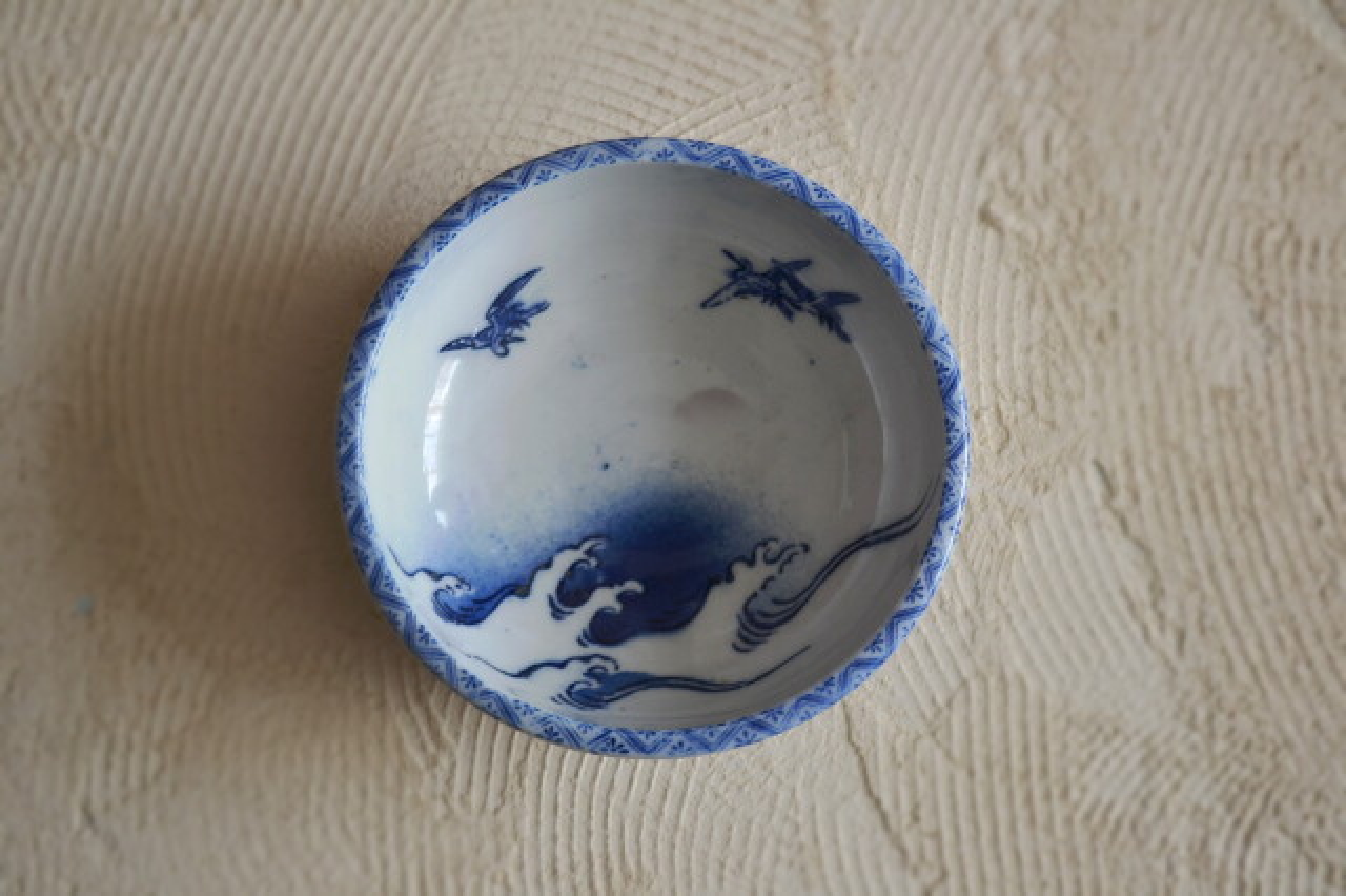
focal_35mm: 60
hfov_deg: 33.4
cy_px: 448
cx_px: 673
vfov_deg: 22.6
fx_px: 2242
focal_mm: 40
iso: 400
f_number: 5.3
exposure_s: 1/25
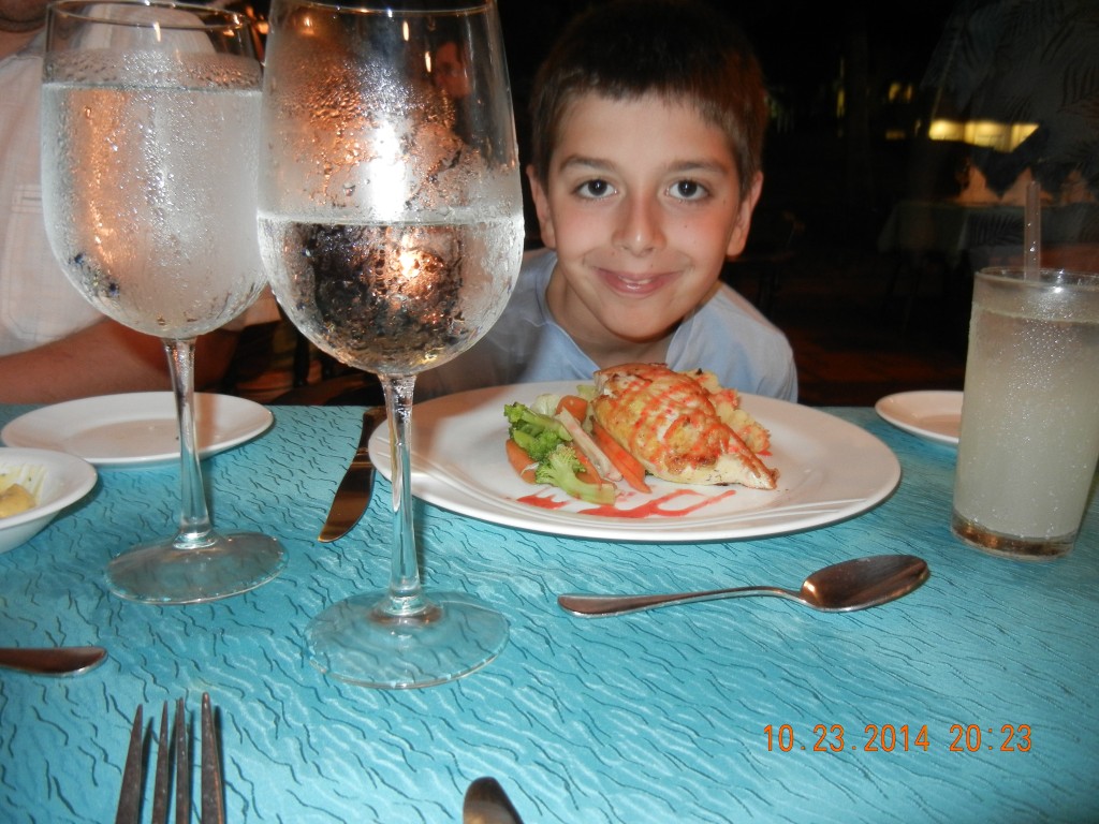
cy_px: 412
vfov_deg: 46.8
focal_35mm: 30
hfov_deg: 60.0
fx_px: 952
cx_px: 550
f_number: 3.5
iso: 400
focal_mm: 5.4
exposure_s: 1/2
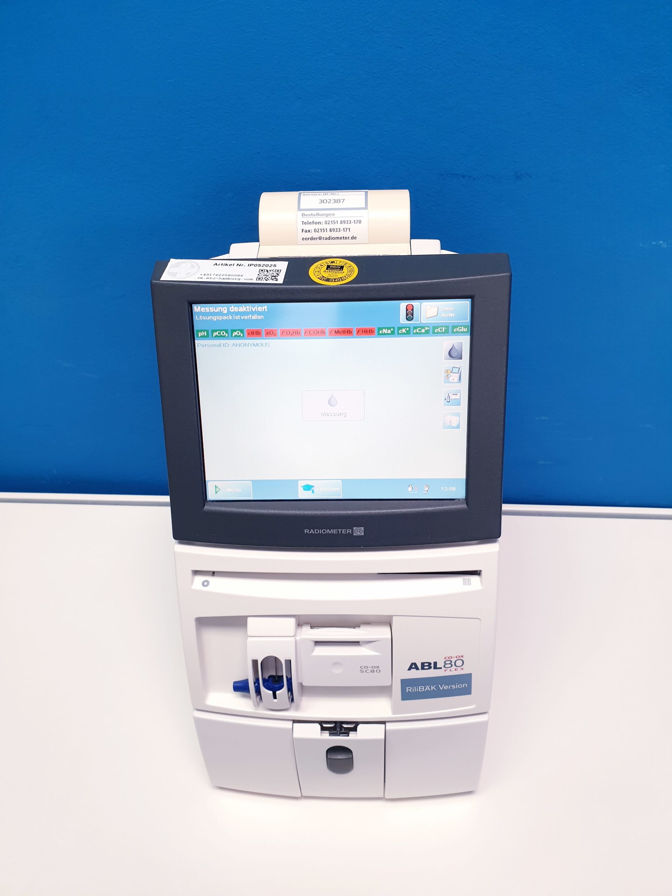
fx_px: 673
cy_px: 448
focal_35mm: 26
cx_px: 336
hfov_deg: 53.1
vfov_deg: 67.3
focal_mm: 4.3
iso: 125
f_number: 2.4
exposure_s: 1/50
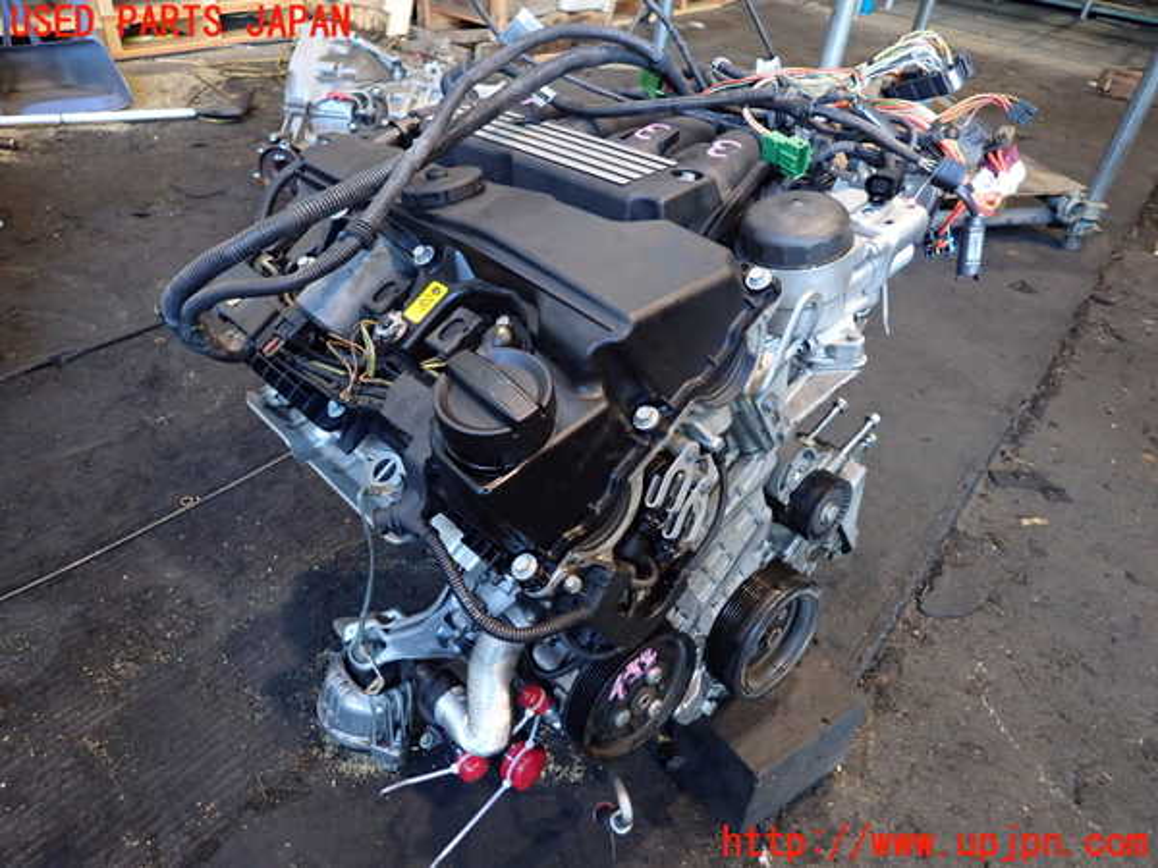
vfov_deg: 54.9
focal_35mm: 25
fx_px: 836
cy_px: 434
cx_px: 579
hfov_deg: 69.4
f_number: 2
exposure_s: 1/30
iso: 640
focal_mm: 4.5
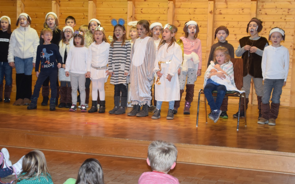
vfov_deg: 18.6
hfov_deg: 29.3
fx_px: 563
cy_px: 78
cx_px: 126
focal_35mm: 70
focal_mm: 32
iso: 1100
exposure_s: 1/60
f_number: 4.2
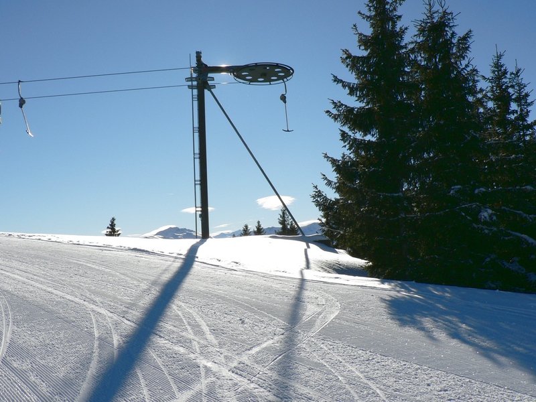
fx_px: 557
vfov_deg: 39.7
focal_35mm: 36
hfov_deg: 51.4
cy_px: 201
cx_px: 268
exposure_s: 1/800
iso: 80
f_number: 5.6
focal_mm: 6
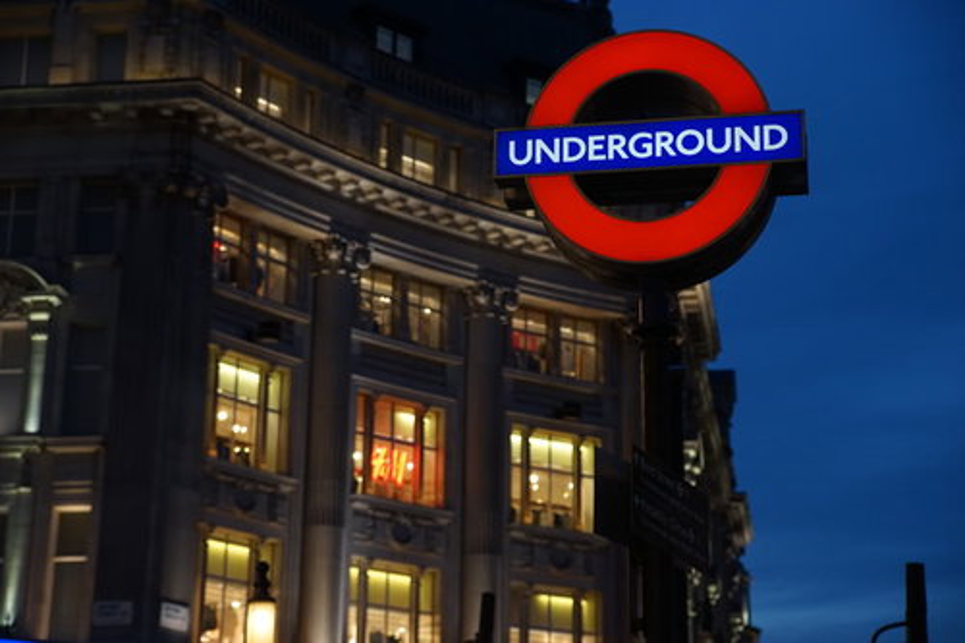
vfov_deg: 18.2
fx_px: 2010
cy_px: 322
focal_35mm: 75
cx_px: 482
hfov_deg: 27.0
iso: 1250
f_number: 4
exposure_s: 1/80
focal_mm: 75
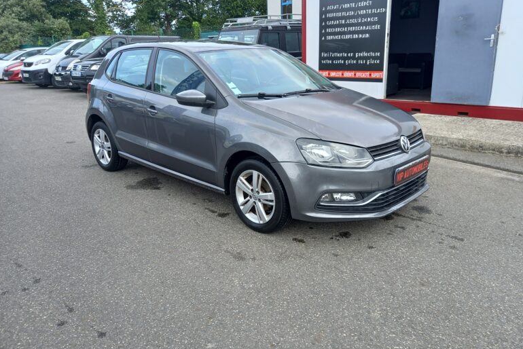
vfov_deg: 48.0
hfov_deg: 67.4
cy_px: 167
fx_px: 392
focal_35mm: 27
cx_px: 266
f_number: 2
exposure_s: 1/258
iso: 25
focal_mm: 4.6
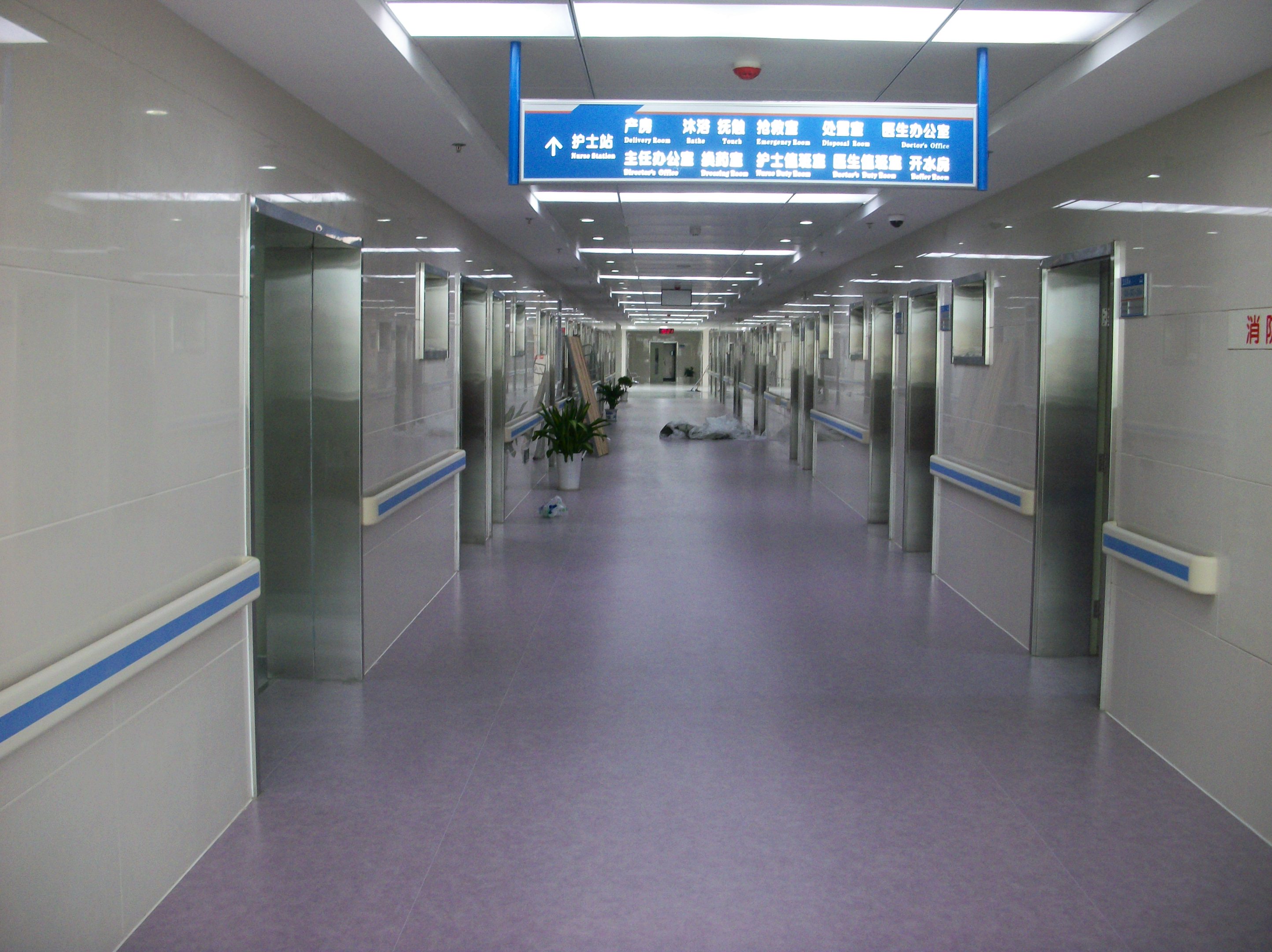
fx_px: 1285
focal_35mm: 35
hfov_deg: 52.7
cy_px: 476
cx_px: 636
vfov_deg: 40.6
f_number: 3.1
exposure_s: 1/25
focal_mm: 6.3
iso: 160
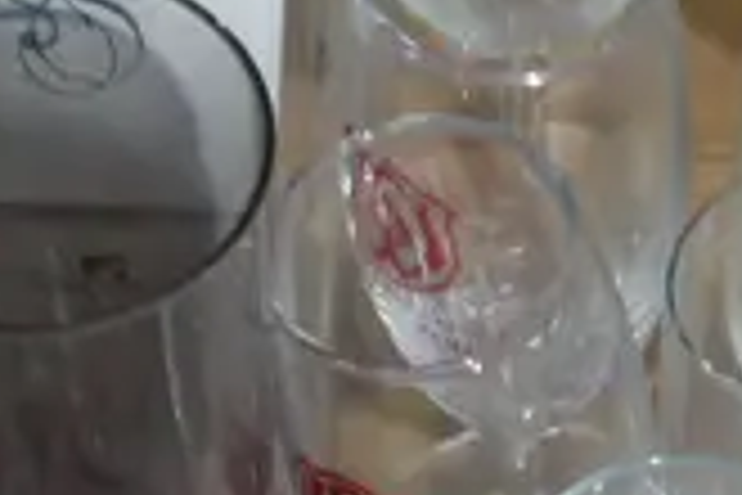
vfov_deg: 5.3
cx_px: 913
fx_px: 5317
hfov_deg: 7.9
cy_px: 590
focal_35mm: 258
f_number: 4.5
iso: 640
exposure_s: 1/60
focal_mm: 20
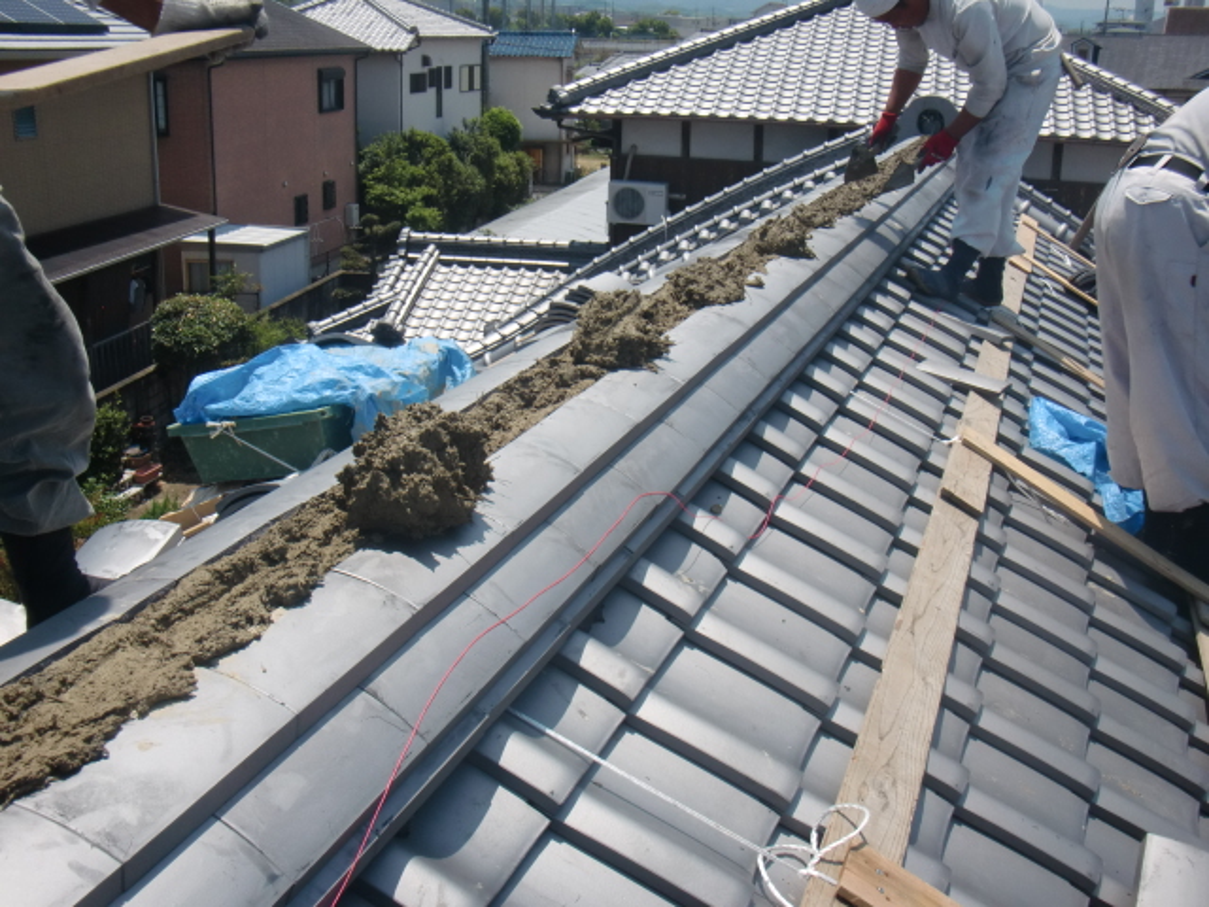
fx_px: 1327
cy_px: 454
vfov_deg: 37.7
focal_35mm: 38
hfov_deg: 49.0
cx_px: 604
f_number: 3.9
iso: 64
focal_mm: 6.66
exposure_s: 1/800
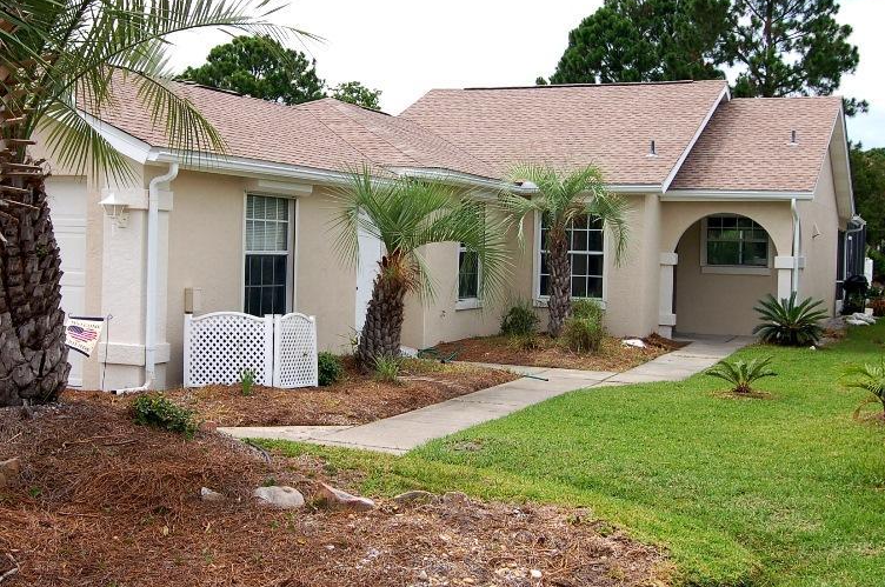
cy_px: 254
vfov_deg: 27.4
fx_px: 1203
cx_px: 394
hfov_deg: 40.3
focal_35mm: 49
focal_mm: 24
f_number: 9
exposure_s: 1/320
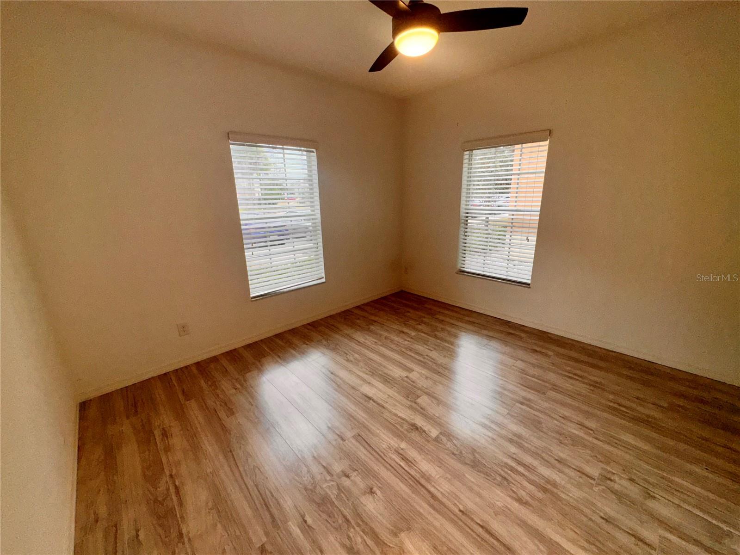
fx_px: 299
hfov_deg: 102.1
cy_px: 278
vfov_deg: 85.7
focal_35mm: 14
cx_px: 370
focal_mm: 2.22
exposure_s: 1/126
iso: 32
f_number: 2.2
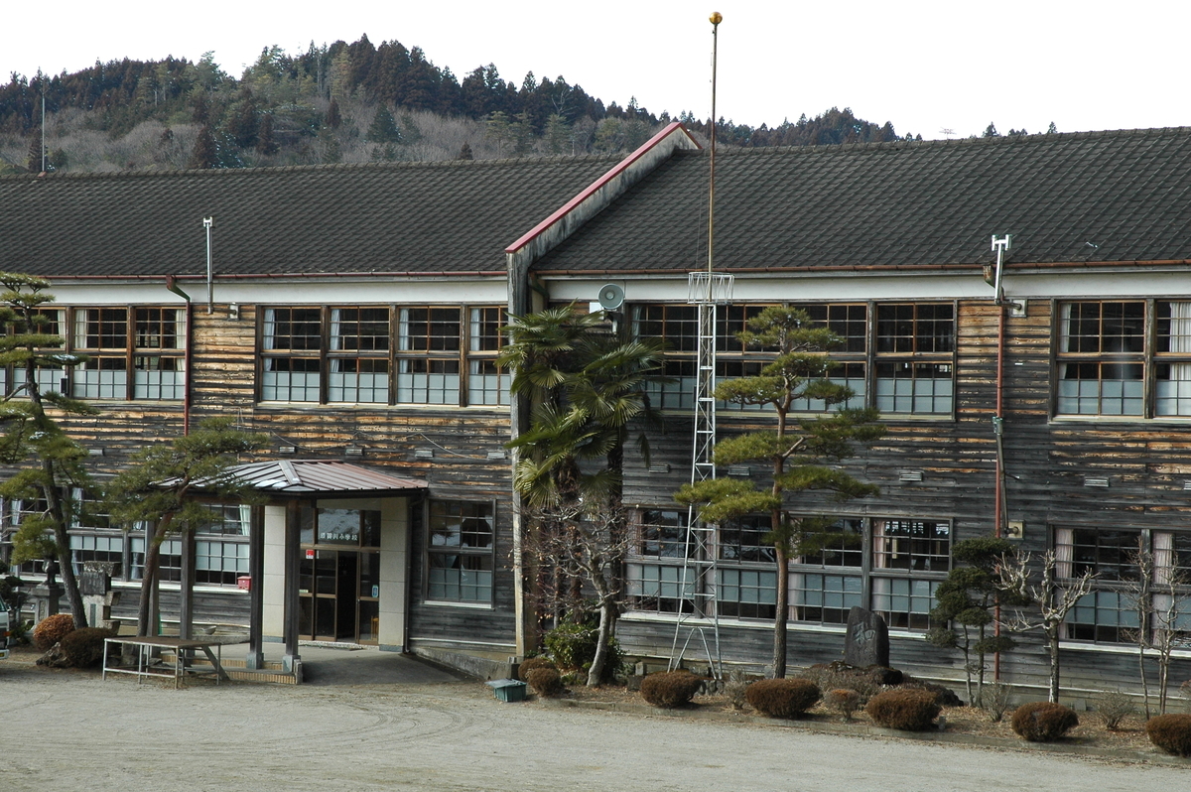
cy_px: 396
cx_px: 596
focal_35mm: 84
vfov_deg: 16.2
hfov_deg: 24.2
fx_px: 2777
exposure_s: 1/200
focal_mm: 56
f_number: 10
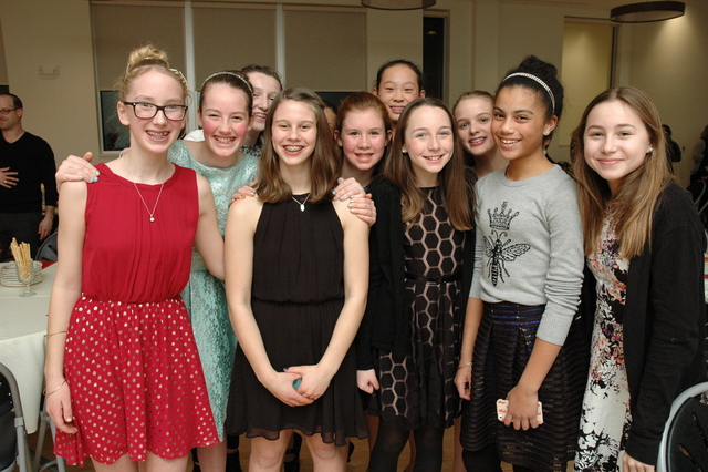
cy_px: 236
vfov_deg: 47.9
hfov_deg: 67.4
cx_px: 354
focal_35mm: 27
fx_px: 531
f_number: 5.6
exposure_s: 1/60
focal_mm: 18
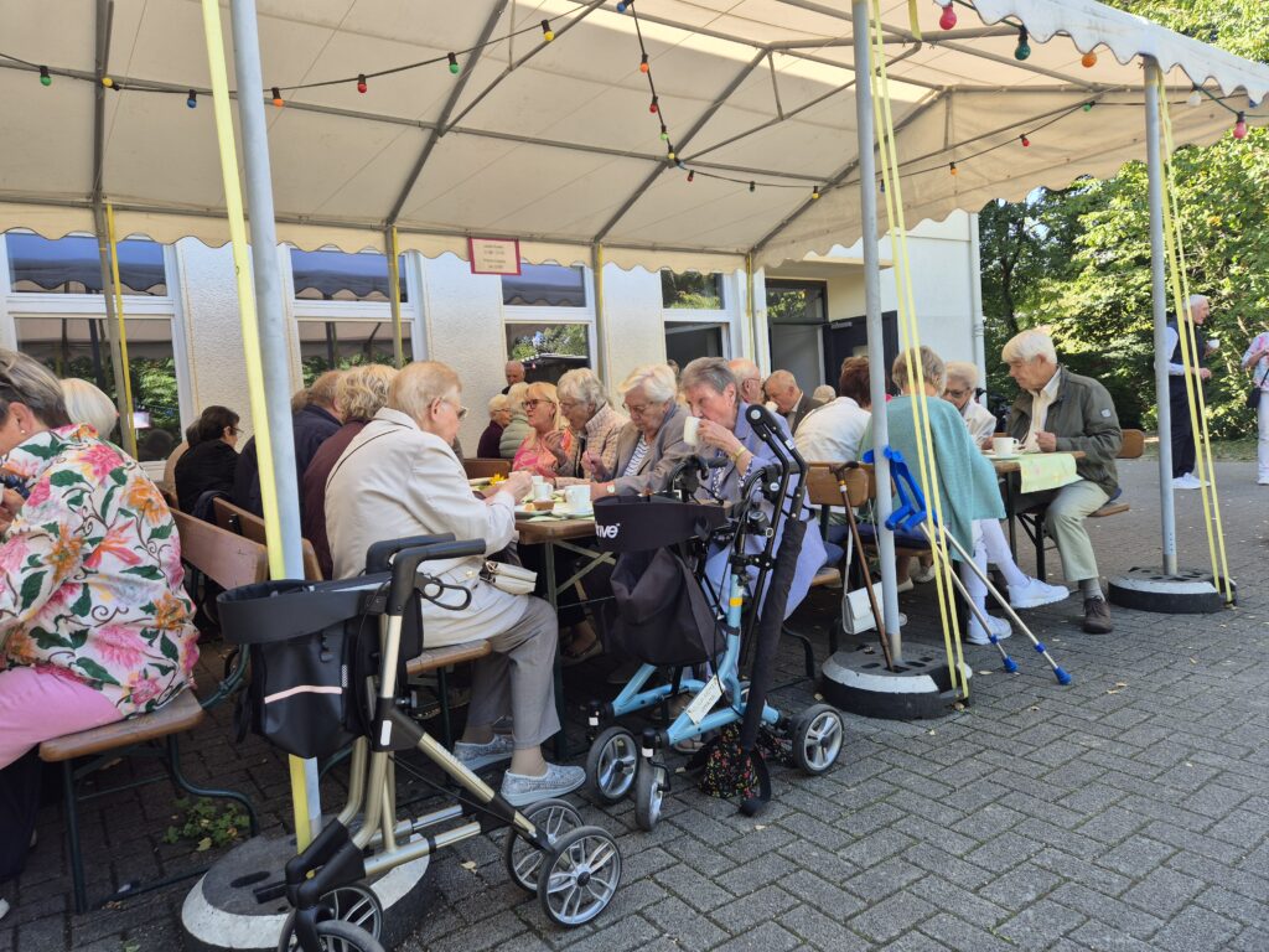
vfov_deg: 58.9
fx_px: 843
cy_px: 476
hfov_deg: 73.9
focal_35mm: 23
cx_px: 634
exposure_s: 1/182
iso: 25
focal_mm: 5.4
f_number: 1.8
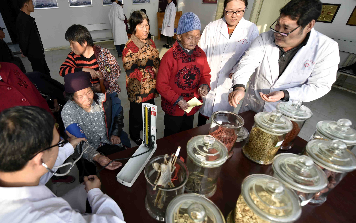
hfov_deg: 90.0
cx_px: 144
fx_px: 175
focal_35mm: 18
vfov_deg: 65.0
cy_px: 118
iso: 800
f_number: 2.8
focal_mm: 14
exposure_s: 1/500
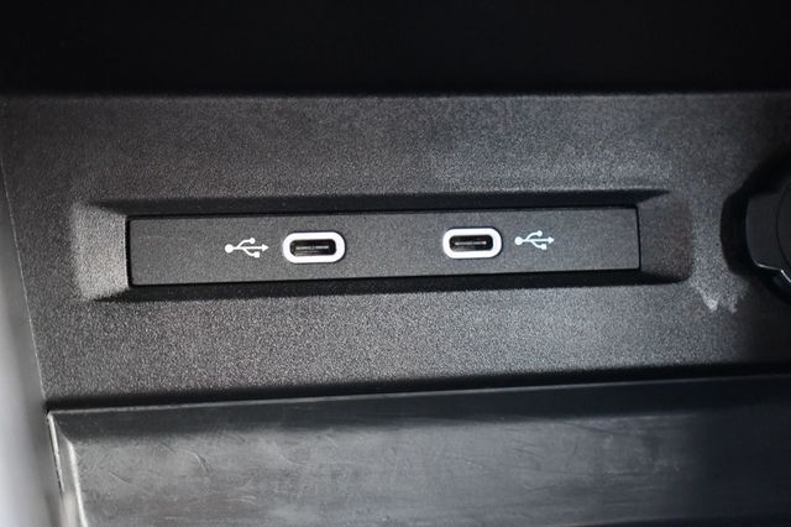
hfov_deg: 28.1
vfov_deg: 18.9
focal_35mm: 72
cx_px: 396
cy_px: 264
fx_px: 1581
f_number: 5.3
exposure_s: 1/60
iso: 5600
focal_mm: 48
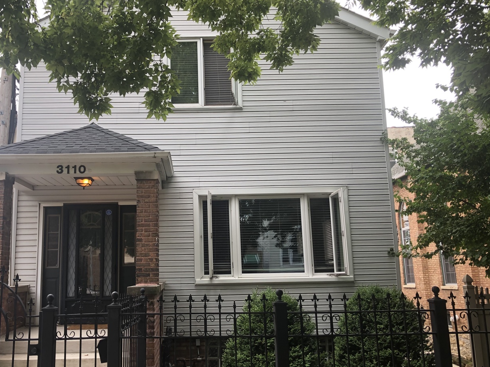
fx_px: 467
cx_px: 204
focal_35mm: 33
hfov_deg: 55.1
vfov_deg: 42.8
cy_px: 208
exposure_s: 1/120
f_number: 1.8
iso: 50
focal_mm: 3.99
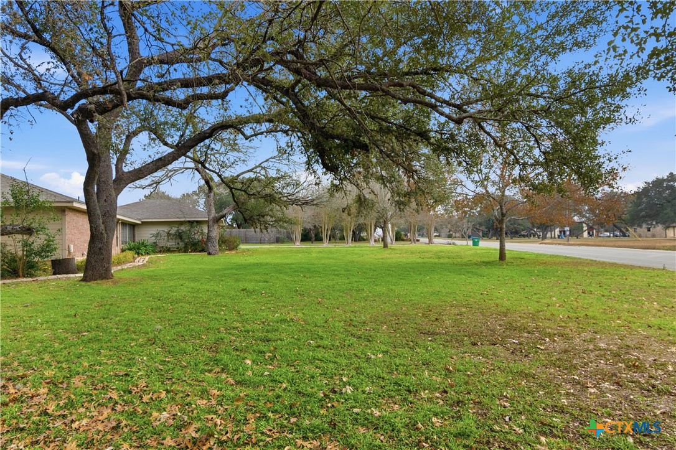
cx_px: 338
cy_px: 225
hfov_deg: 81.2
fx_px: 394
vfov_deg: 59.4
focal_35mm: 21
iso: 250
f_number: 7.1
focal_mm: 14
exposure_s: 1/8000
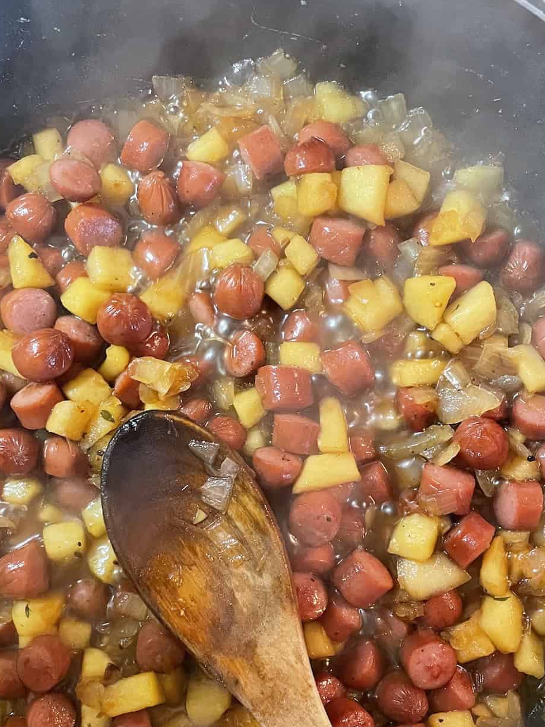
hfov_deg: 41.7
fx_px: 714
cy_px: 465
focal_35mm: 34
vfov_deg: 53.2
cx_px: 228
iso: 500
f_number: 1.6
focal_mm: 4.2
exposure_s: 1/40
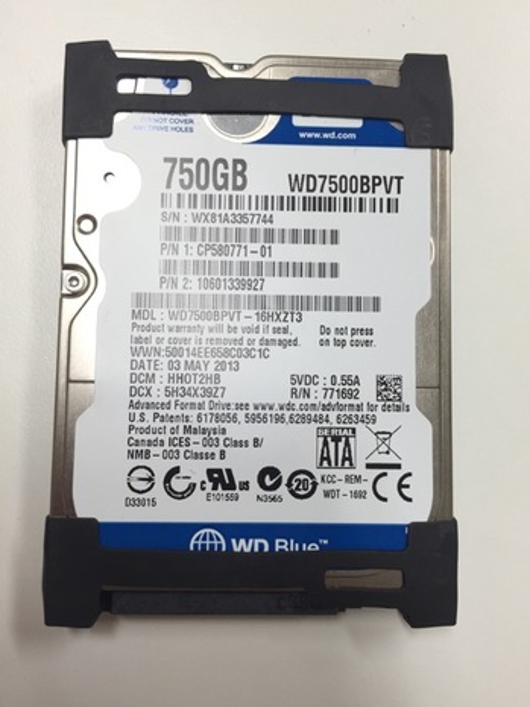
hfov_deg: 48.2
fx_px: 593
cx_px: 265
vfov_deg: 61.7
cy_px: 354
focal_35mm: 29
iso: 40
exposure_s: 1/60
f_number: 2.2
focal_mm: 4.15
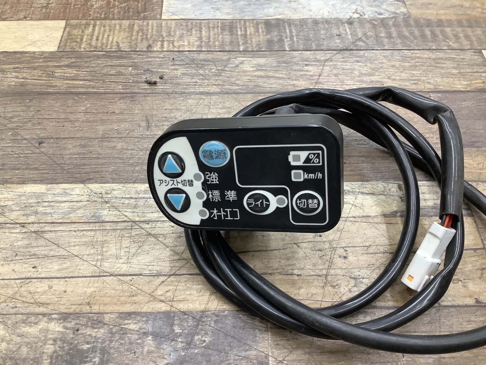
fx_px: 435
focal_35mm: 31
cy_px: 182
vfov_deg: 45.5
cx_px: 243
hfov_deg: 58.3
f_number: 2.4
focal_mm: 3.3
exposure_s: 1/60
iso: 160
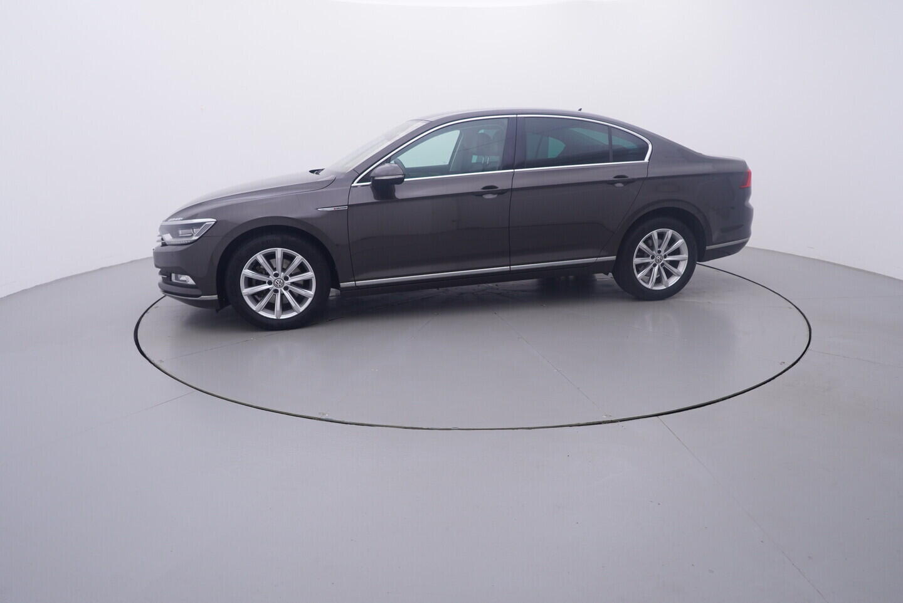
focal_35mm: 22
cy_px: 302
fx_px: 565
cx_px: 452
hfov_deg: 77.3
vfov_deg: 56.2
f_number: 5
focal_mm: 15
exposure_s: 1/80
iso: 200
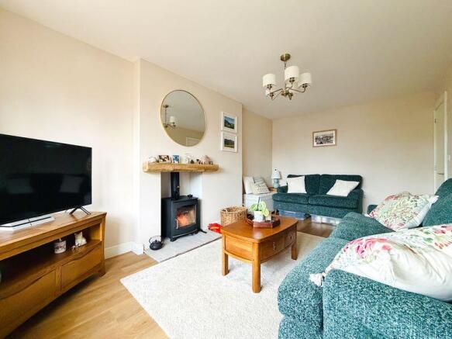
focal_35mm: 14
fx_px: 183
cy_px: 170
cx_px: 226
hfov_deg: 102.1
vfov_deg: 85.7
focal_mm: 2.22
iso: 640
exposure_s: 1/60
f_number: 2.2
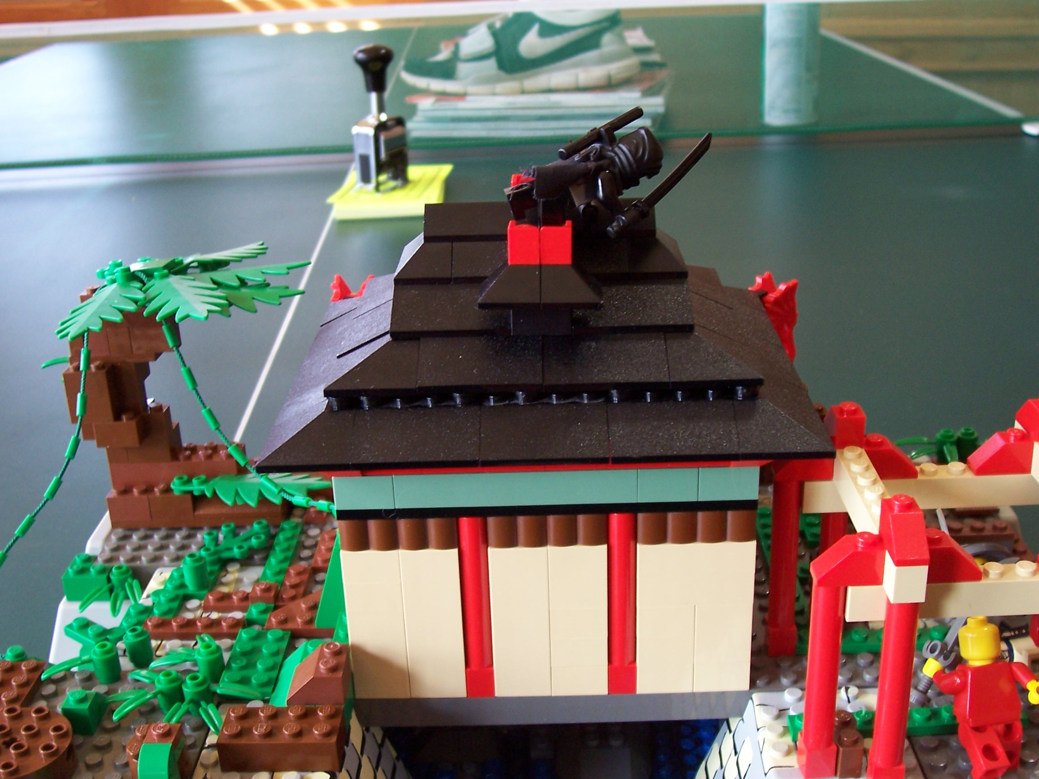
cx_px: 520
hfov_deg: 44.8
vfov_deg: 34.3
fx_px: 1261
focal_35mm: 42
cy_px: 390
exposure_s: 1/45
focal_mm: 7
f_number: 3
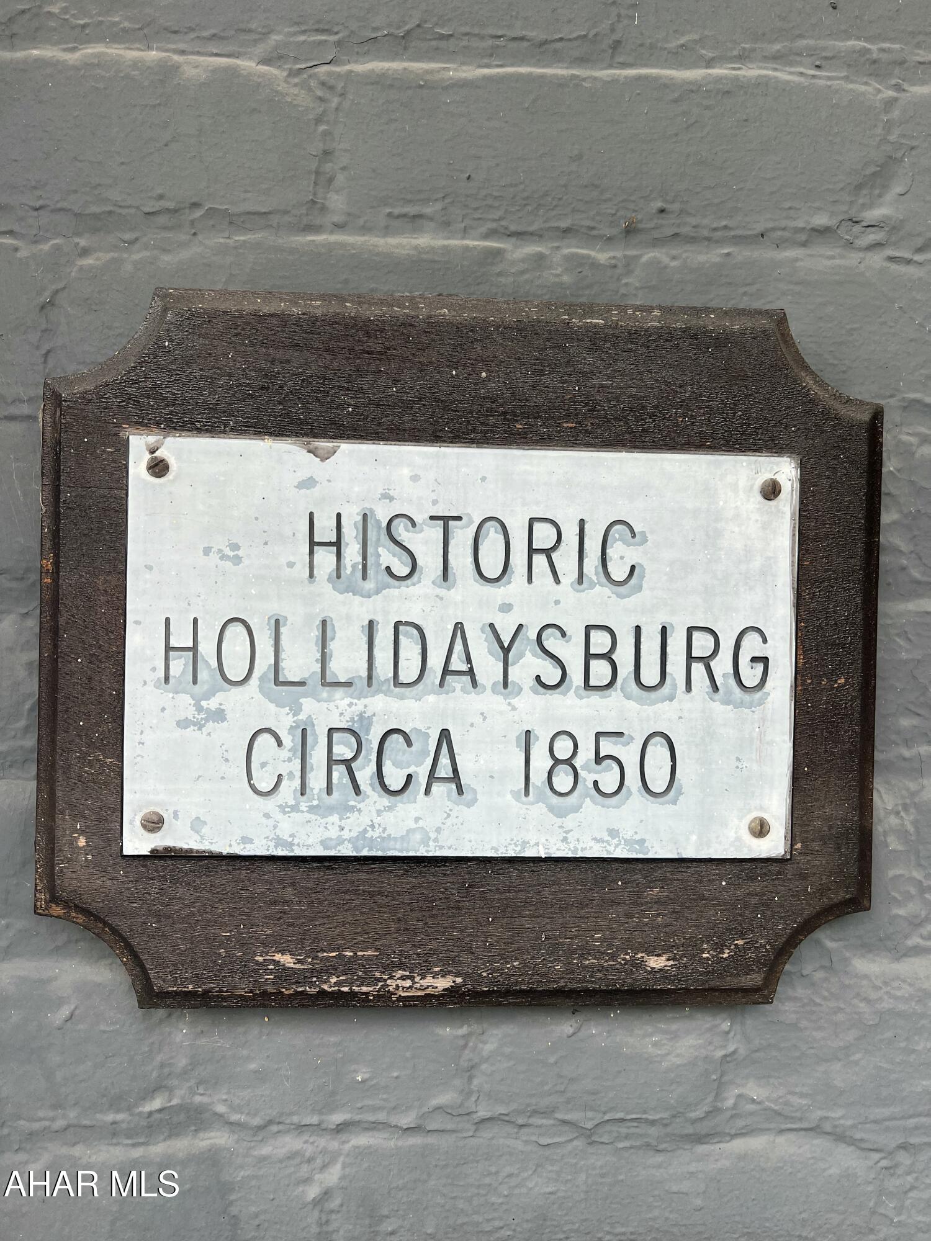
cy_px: 620
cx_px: 466
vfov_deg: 67.3
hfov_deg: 53.1
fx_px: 932
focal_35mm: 26
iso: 50
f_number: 1.5
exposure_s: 1/304
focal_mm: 5.7
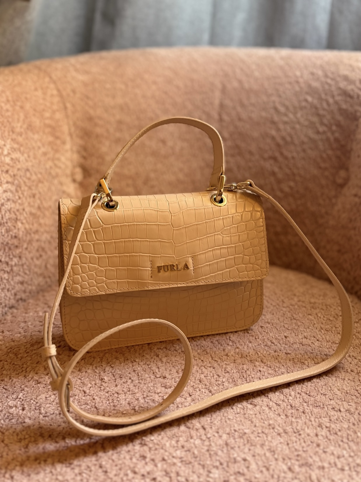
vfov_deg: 67.3
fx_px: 362
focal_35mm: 26
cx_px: 180
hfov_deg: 53.1
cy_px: 241
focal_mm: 5.96
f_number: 1.6
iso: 250
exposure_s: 1/60
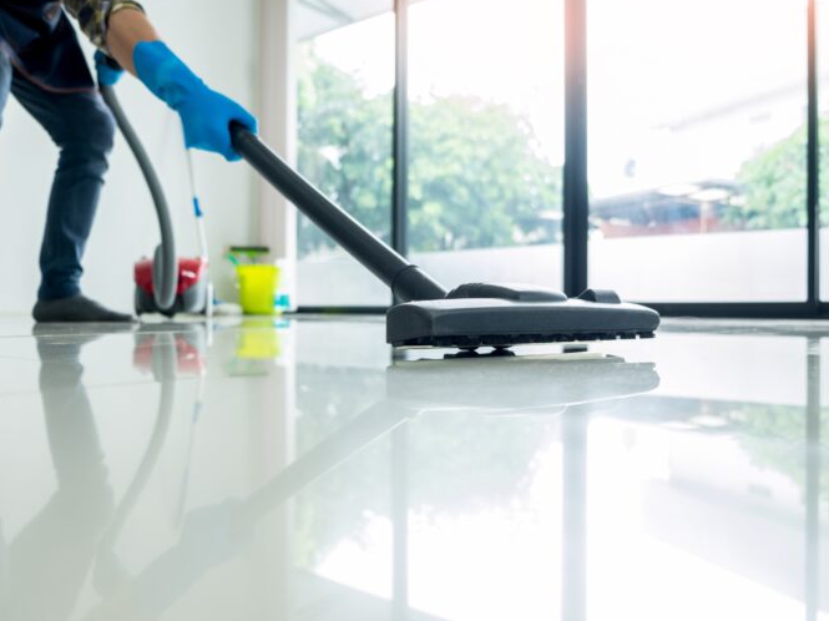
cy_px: 304
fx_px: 718
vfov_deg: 46.8
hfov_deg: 59.9
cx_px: 390
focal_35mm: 30
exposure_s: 1/100
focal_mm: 18
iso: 400
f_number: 2.8
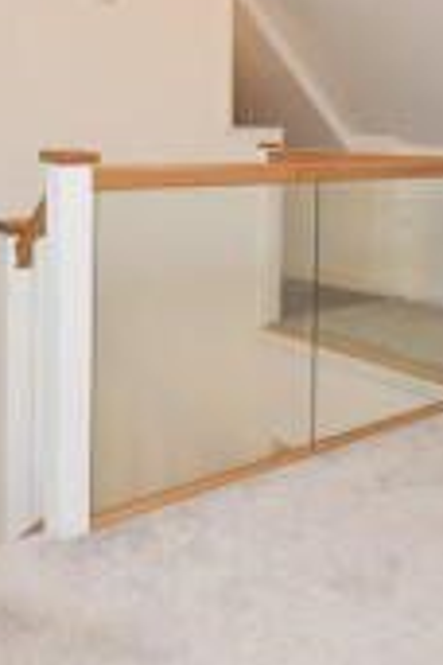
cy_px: 134
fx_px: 720
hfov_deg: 33.3
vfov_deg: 46.9
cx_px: 93
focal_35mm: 39
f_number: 5
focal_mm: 14
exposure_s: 1/100
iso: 800
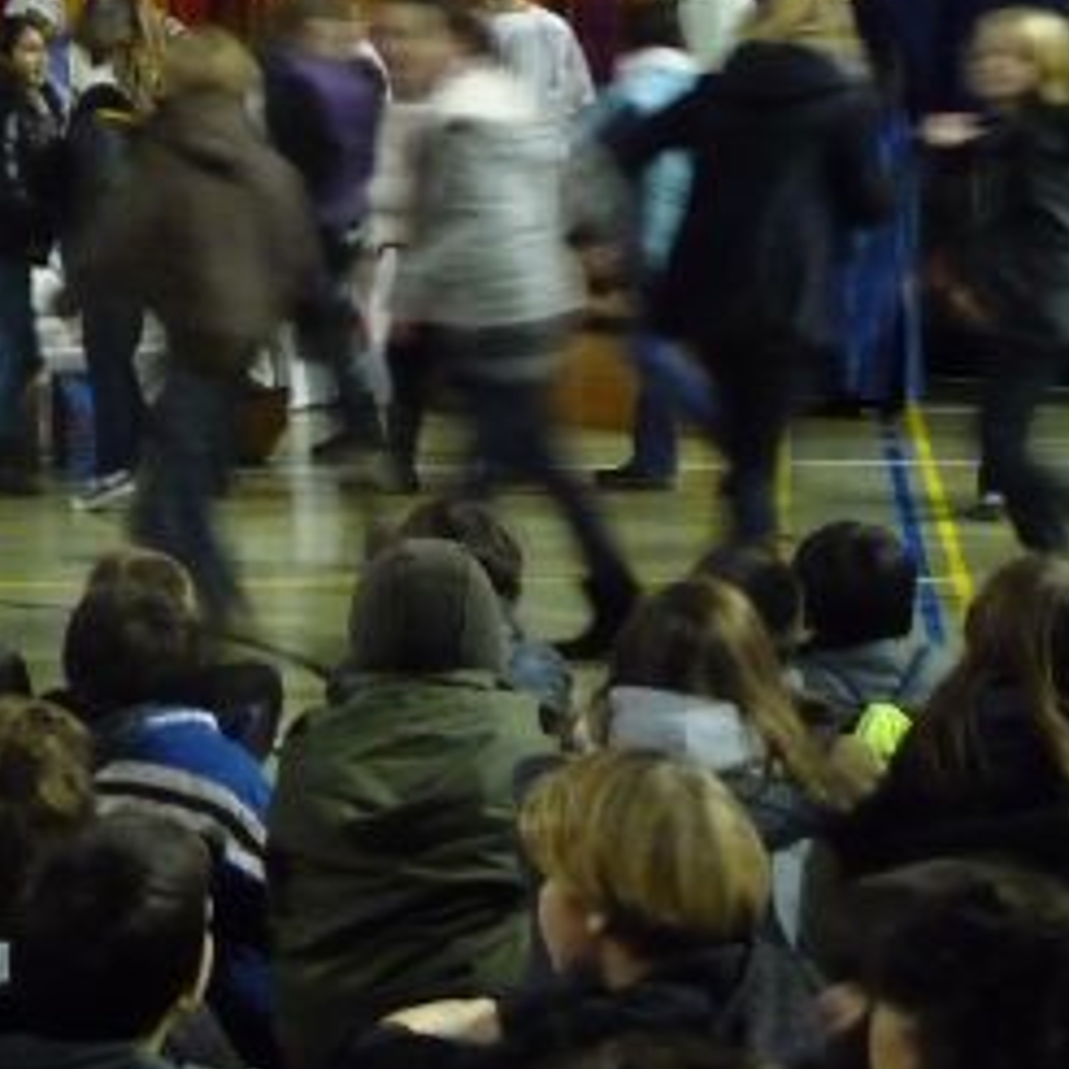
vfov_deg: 18.7
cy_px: 178
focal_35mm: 92
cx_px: 26
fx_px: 3214
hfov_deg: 18.4
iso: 800
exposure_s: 1/8
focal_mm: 6.7
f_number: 3.9
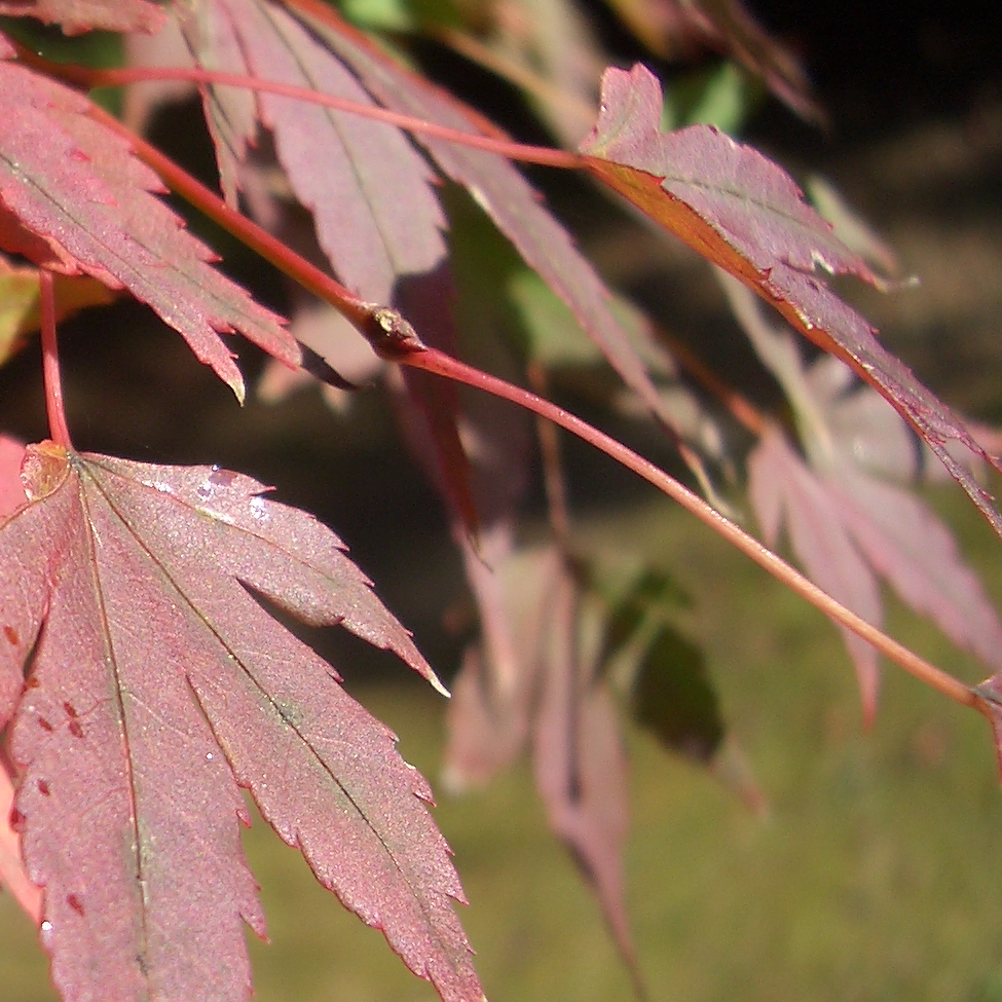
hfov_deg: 25.1
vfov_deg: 26.4
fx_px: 2129
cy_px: 616
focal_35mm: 65
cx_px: -29
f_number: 2.6
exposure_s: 1/640
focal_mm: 5.8
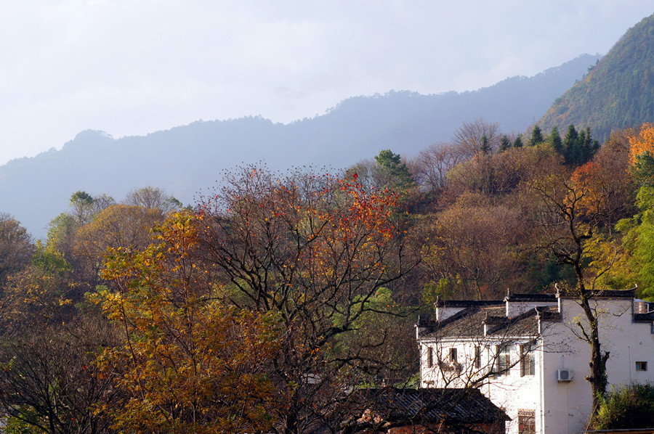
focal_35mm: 120
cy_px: 217
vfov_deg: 11.4
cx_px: 327
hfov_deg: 17.1
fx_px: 2178
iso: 100
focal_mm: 80
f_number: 6.3
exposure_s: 1/160
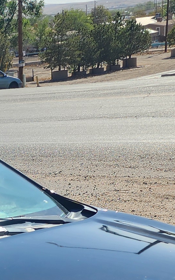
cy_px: 434
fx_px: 863
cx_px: -116
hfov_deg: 11.0
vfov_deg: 16.6
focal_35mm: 113
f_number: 1.8
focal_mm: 6.4
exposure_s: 1/803
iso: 12
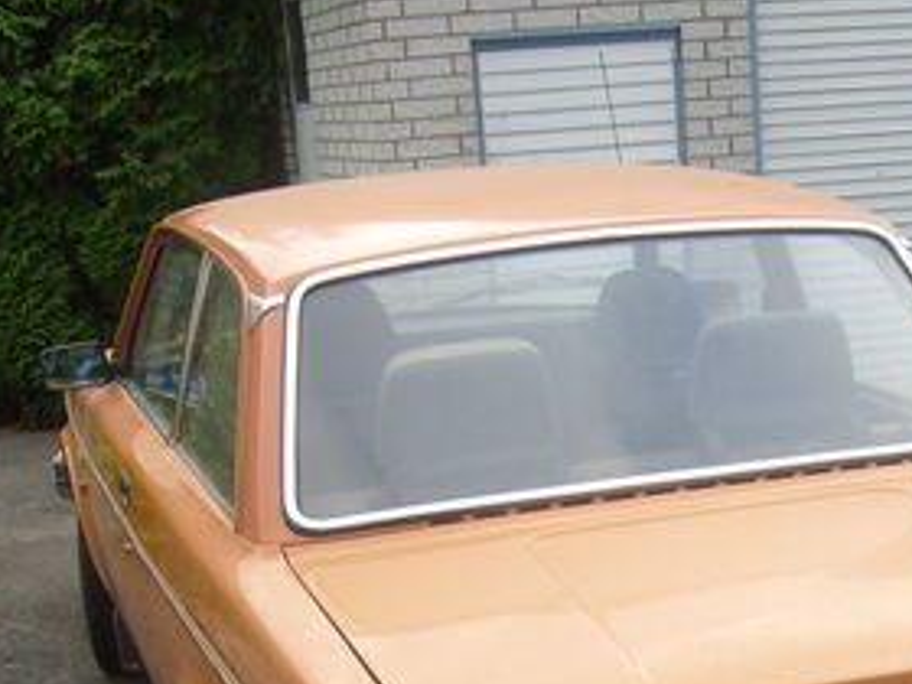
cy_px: 746
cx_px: 642
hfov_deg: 24.2
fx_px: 2108
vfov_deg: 17.8
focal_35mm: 80
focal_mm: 5.8
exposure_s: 1/180
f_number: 2.8
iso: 80
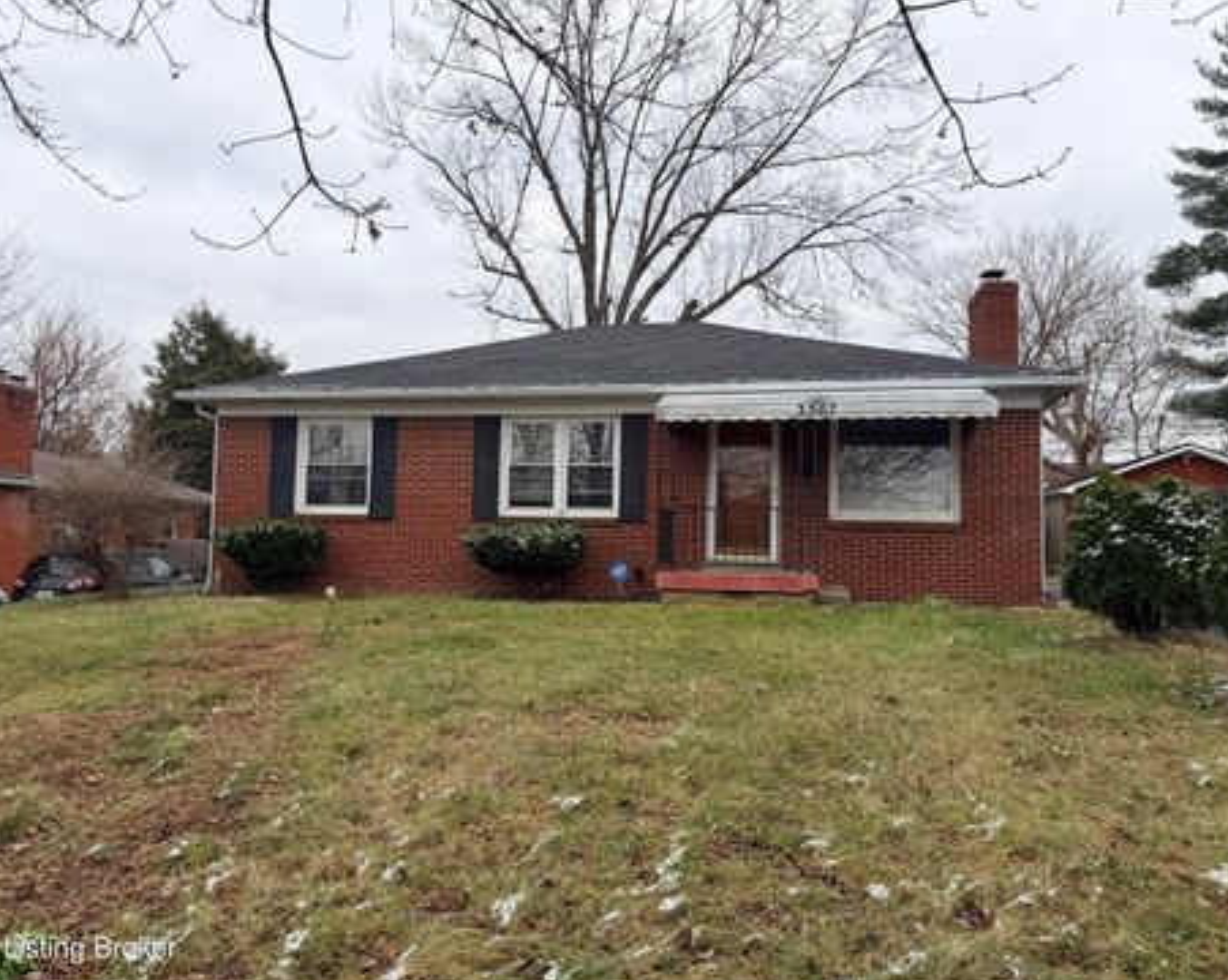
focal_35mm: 26
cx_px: 588
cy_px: 483
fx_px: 944
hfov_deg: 66.0
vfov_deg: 54.9
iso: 80
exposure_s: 1/2000
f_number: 1.78
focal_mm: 6.76
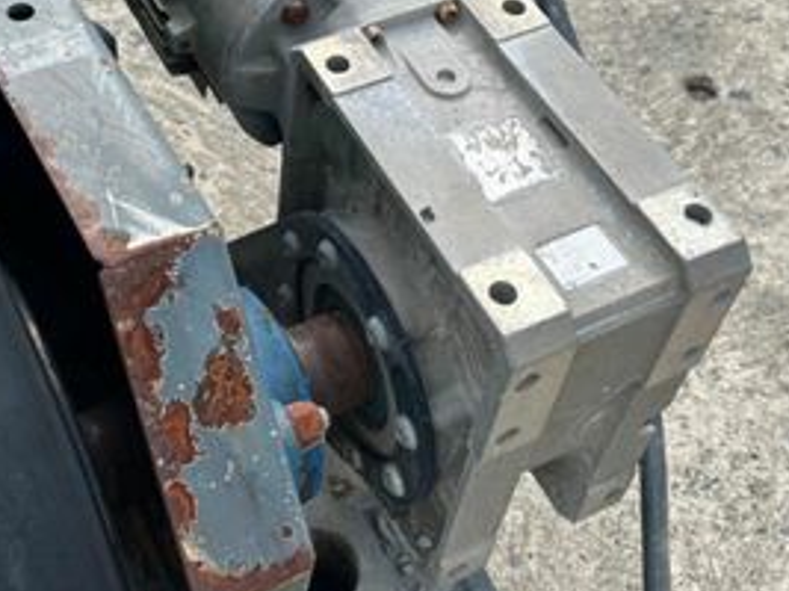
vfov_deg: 26.5
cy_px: 121
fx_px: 1230
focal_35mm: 54
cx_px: 281
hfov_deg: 35.3
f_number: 1.78
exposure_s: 1/1949
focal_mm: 6.86
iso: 80
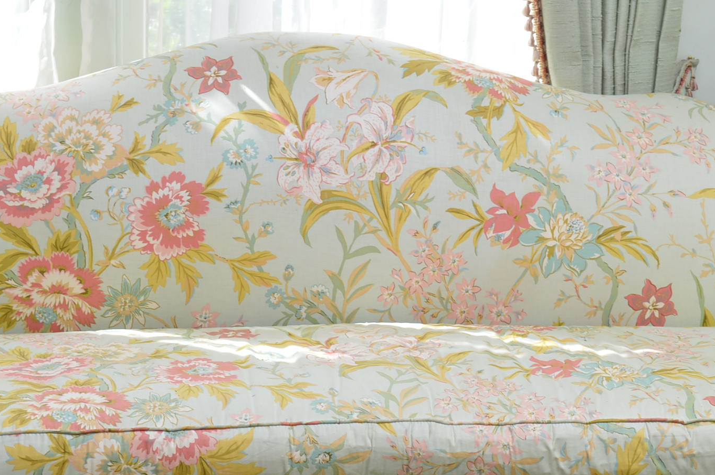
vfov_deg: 12.8
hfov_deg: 19.3
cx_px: 348
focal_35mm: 106
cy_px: 398
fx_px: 2104
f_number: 7.1
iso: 200
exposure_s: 1/80
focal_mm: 32
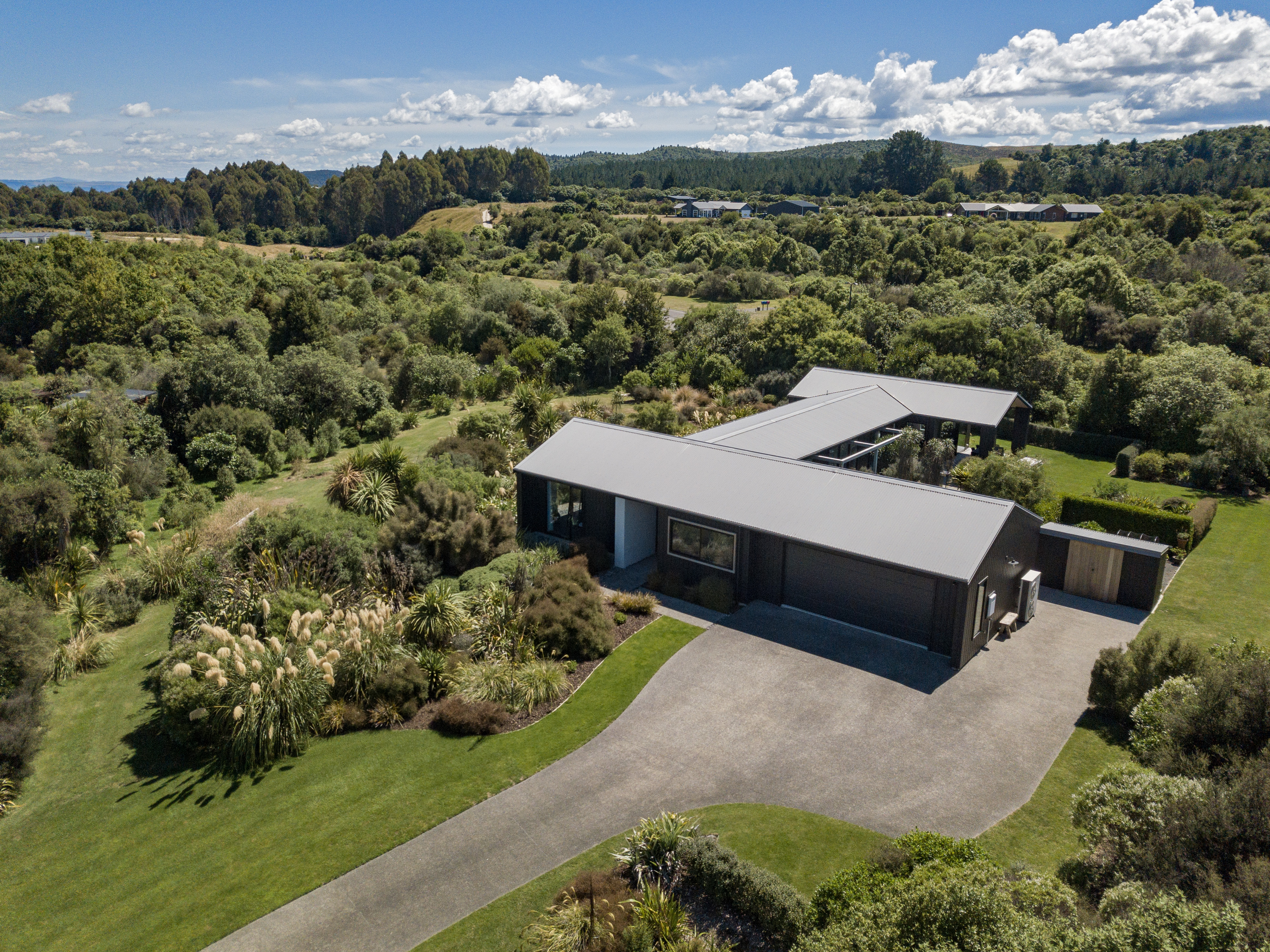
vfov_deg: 53.0
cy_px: 476
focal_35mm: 26
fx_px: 954
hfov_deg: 67.3
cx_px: 635
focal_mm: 4.73
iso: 100
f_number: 2.2
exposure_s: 1/4000
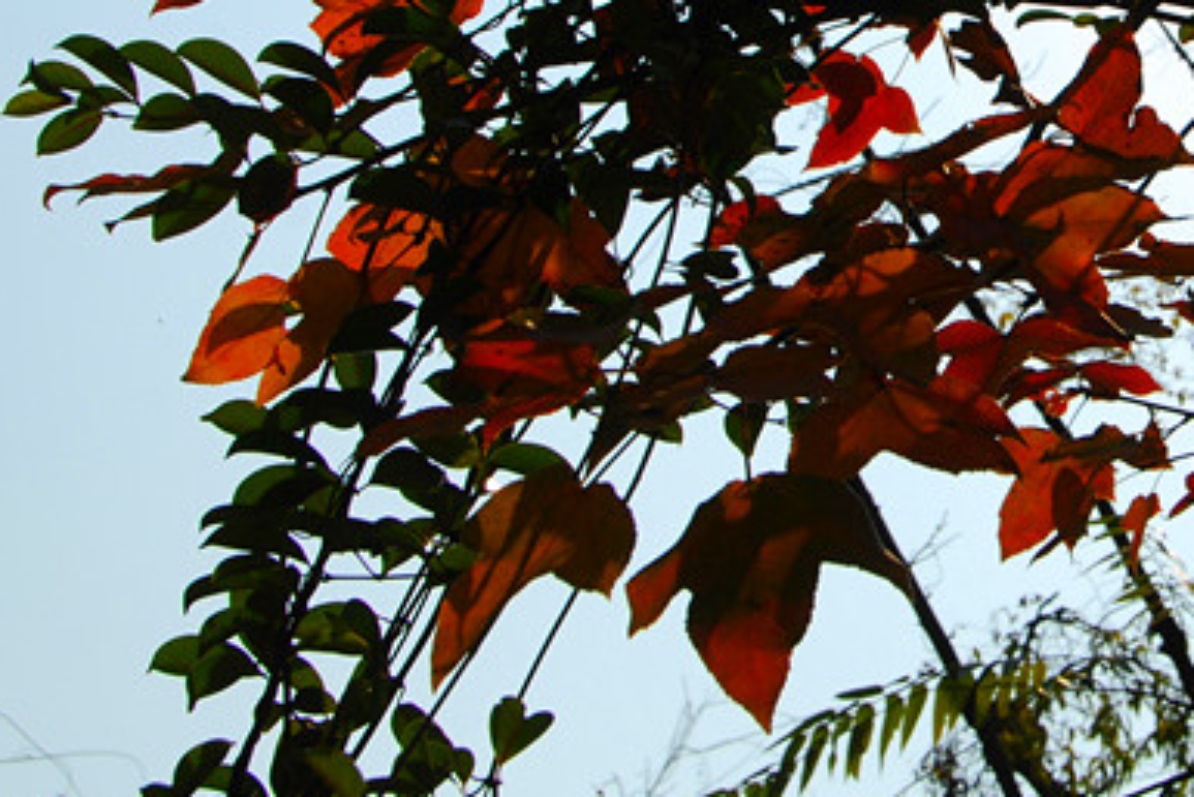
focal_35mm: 106
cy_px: 36
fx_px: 3517
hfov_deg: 18.9
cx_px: 1123
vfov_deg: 12.8
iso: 100
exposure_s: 1/350
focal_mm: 34
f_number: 11
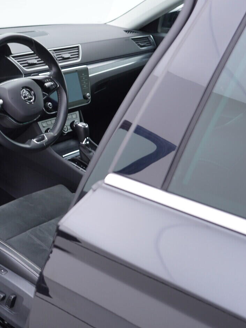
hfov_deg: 26.4
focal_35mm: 53
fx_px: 502
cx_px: 17
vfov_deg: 36.2
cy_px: 166
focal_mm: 24
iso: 160
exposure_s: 1/40
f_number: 2.8
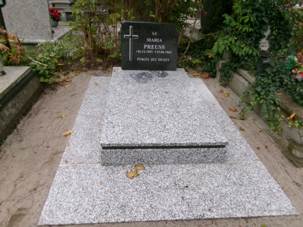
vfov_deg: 49.7
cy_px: 114
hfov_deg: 63.4
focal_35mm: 28
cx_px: 152
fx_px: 245
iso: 100
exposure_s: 1/45
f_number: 3.9
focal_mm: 5.1
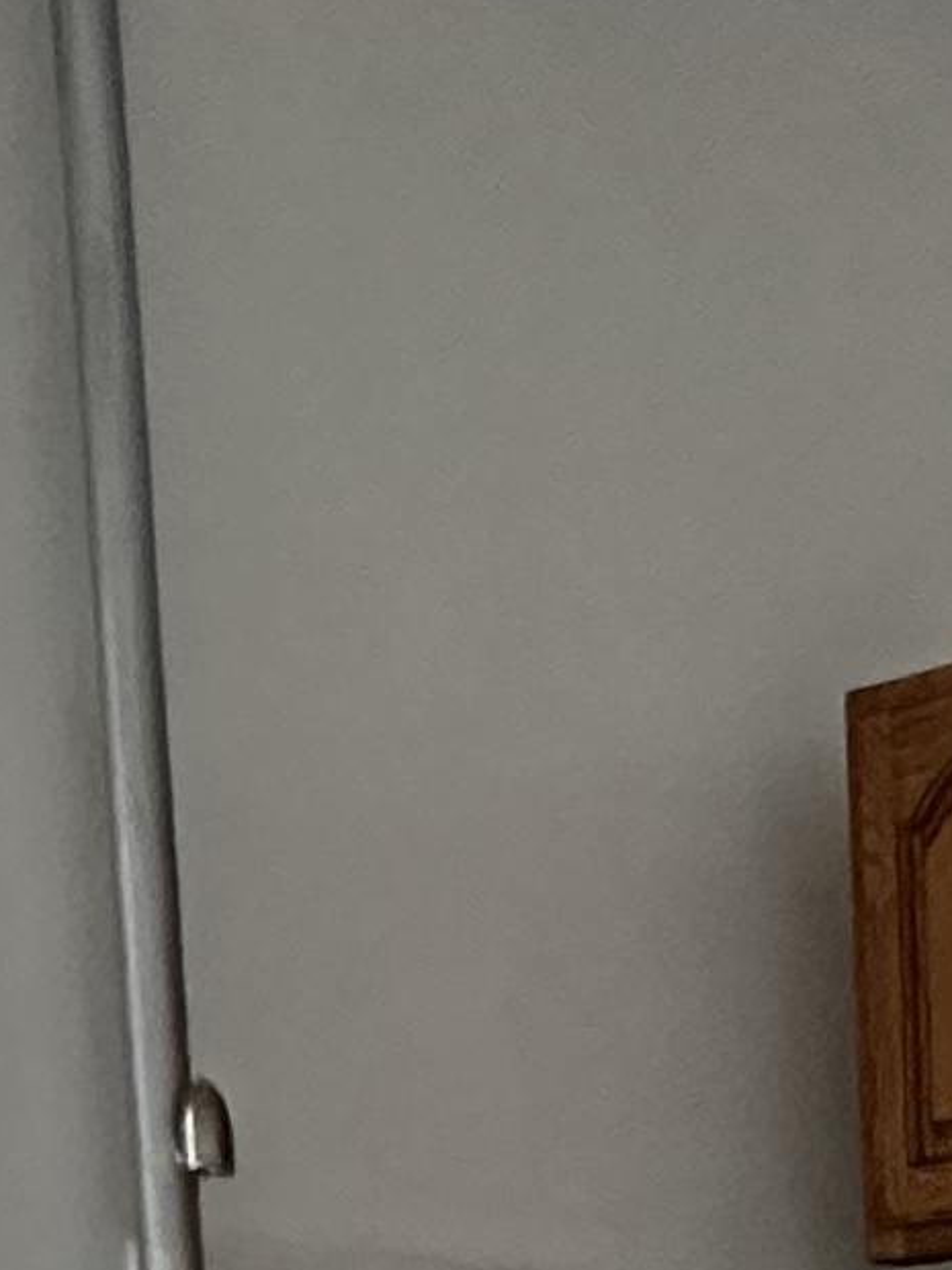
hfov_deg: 15.0
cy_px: 2136
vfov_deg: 18.1
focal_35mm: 91
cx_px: 1449
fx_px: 3337
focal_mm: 2.22
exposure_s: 1/60
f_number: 2.2
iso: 1250
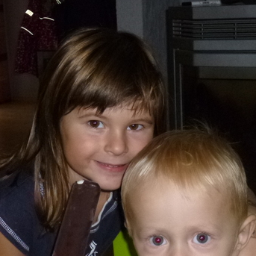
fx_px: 535
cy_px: 163
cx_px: 145
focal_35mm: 64
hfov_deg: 26.9
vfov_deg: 26.8
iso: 400
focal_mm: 5.6
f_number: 3.4
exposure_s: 1/60
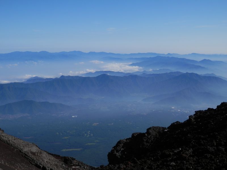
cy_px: 85
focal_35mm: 49
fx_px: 321
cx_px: 114
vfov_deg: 29.7
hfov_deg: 38.9
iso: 80
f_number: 11.2
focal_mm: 8.9
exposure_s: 1/160
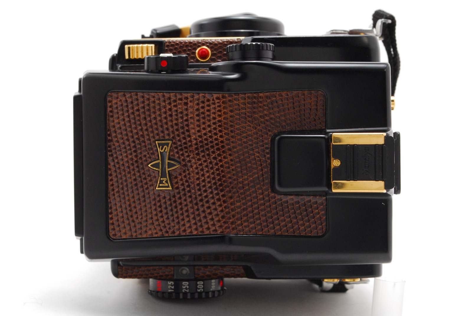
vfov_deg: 16.6
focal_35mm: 82
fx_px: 1083
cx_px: 236
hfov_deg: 24.6
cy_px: 158
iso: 500
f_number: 14
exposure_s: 1/125
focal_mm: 55
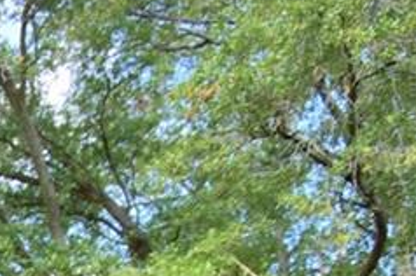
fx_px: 1166
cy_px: 847
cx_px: -535
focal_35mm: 101
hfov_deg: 14.6
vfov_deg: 9.9
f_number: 5
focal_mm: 10
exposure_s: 1/250
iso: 100
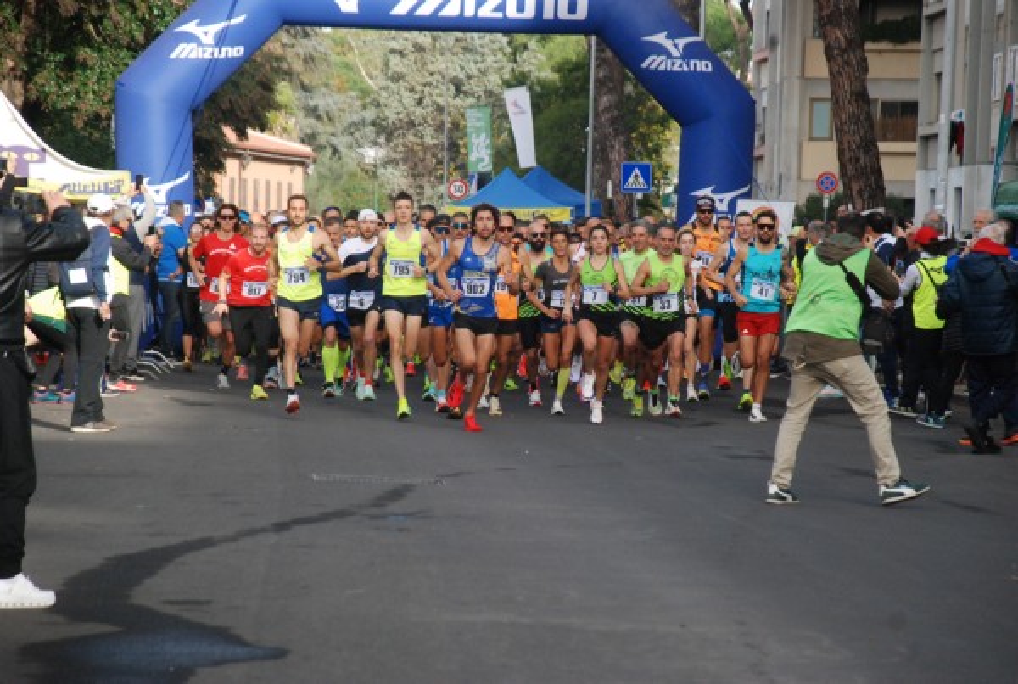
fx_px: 5101
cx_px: 509
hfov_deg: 11.4
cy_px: 342
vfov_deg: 7.7
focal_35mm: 180
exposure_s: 1/800
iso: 1000
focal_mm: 120
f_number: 5.6
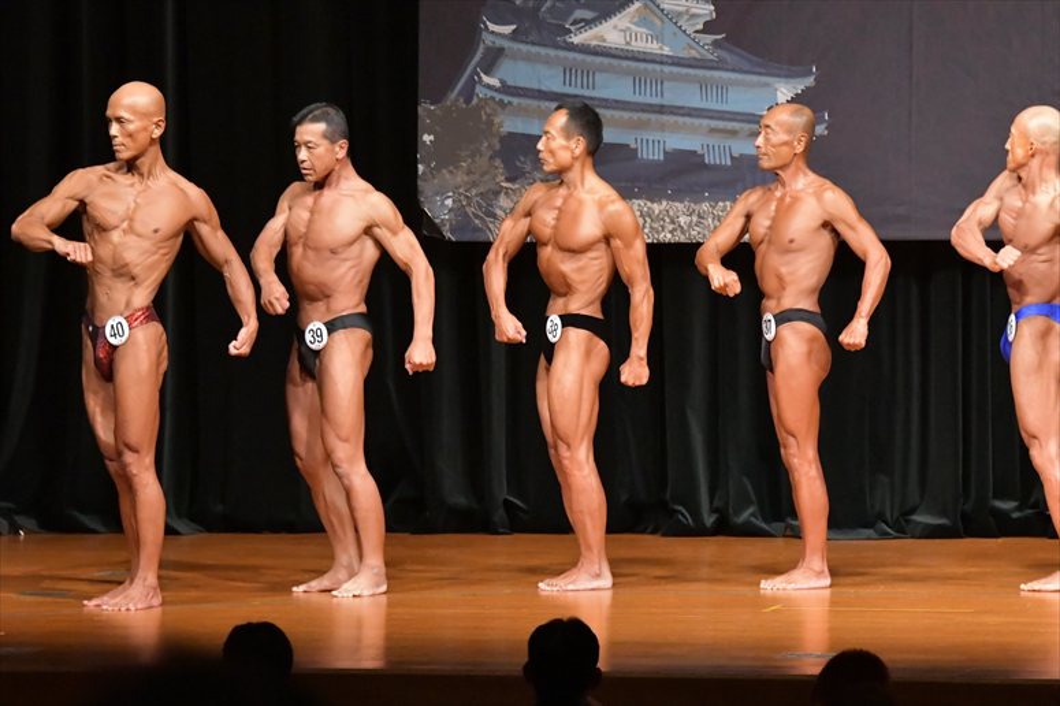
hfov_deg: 8.6
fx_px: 7063
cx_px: 530
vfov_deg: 5.7
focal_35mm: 240
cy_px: 353
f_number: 5.6
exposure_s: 1/400
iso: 10000
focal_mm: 160
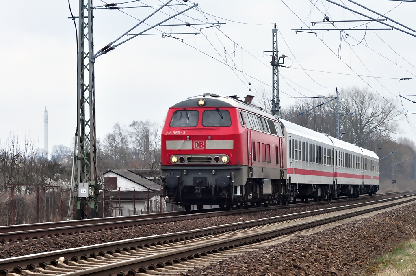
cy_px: 138
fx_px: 2943
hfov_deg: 8.1
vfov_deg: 5.4
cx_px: 208
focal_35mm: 255
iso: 200
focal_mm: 170
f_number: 13
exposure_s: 1/125
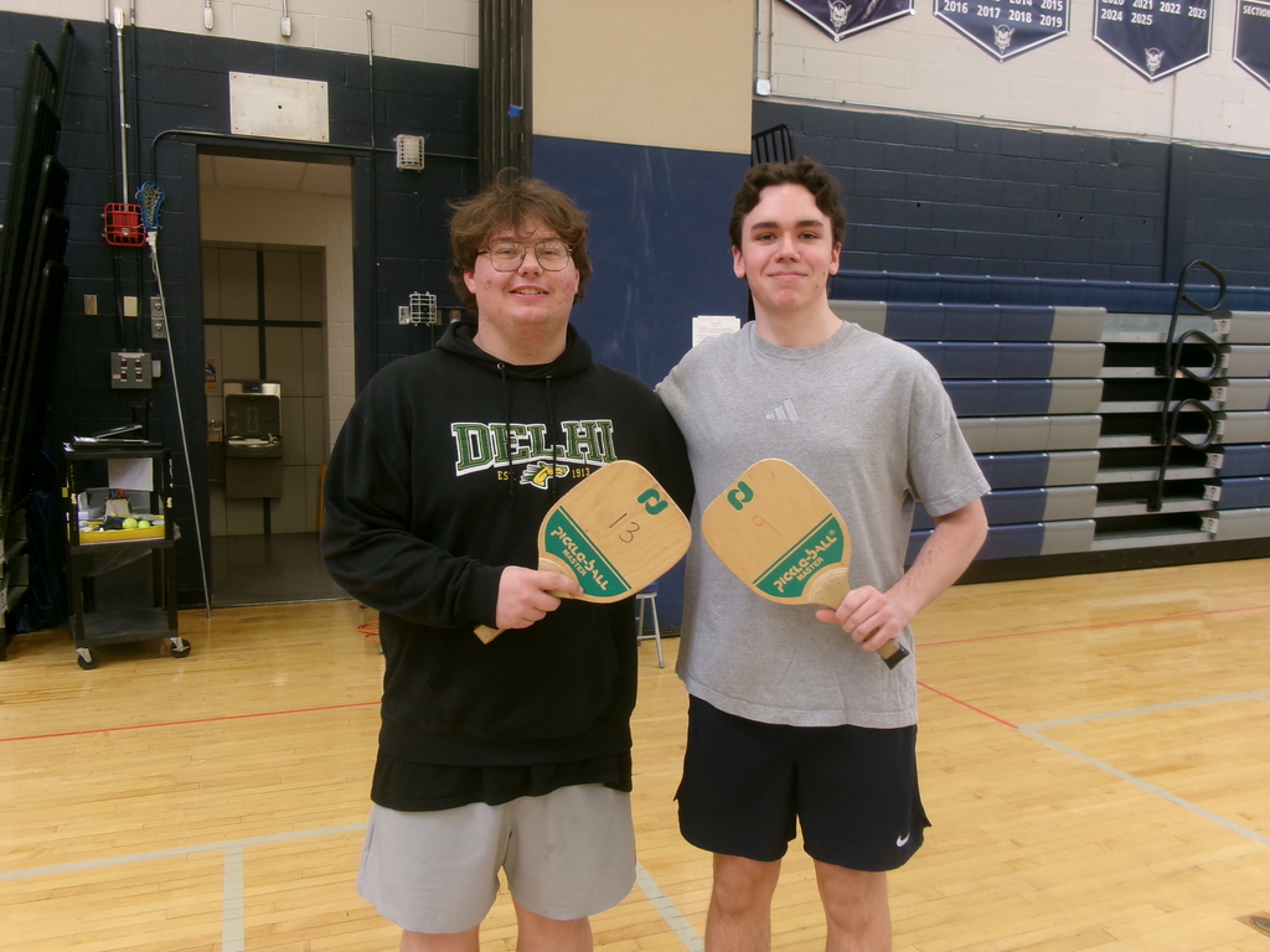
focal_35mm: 28
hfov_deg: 63.4
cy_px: 476
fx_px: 1027
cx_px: 635
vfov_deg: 49.7
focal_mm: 5.1
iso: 127
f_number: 3.9
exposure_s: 1/34
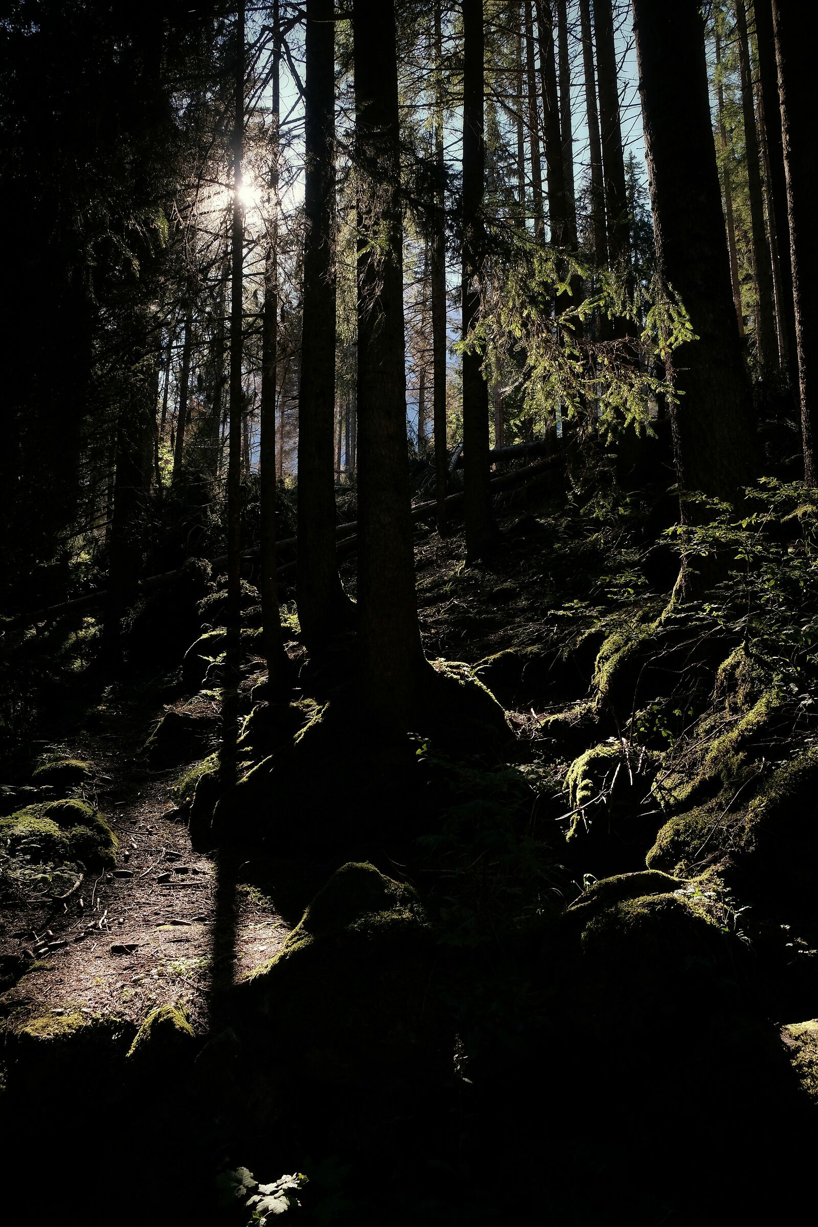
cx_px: 409
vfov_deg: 67.4
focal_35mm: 27
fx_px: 920
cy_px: 614
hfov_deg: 47.9
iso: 800
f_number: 6.4
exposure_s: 1/180
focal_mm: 18
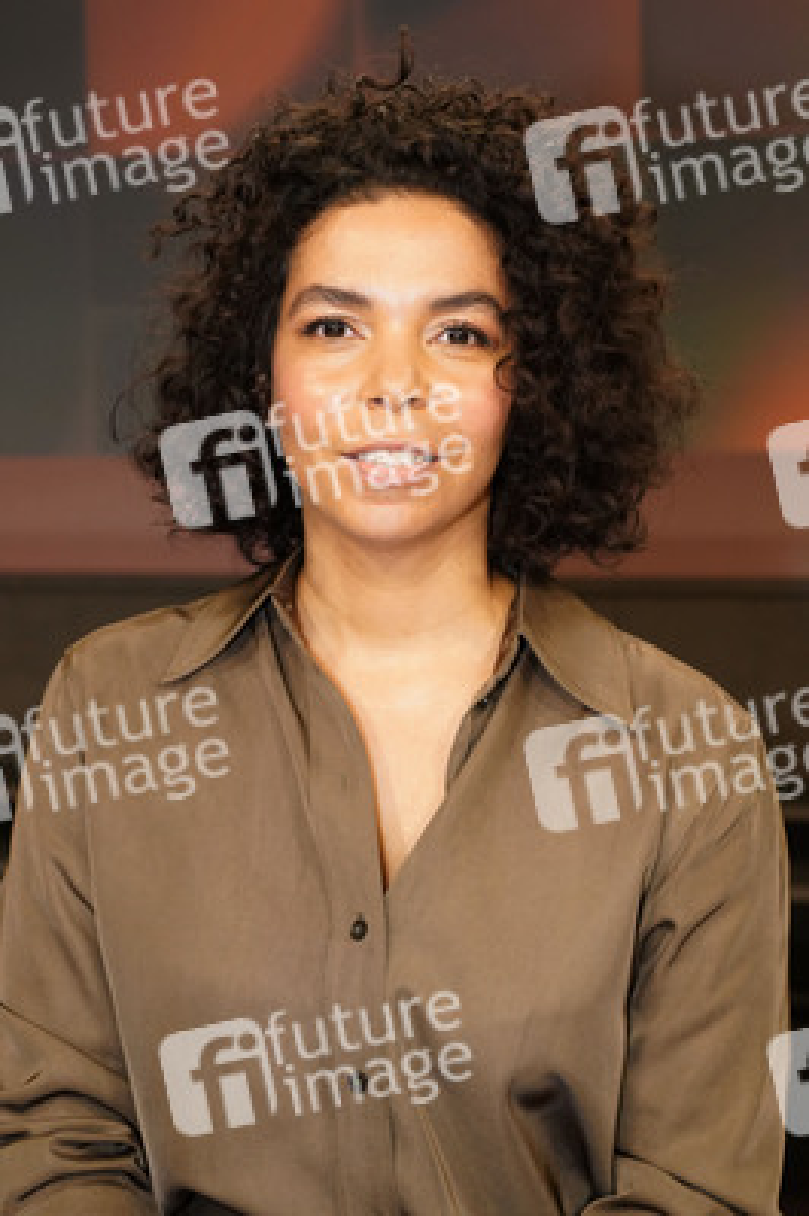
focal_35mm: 47
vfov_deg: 41.9
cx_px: 404
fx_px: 1587
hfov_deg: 28.6
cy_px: 608
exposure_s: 1/125
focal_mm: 47
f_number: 5.6
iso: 2000
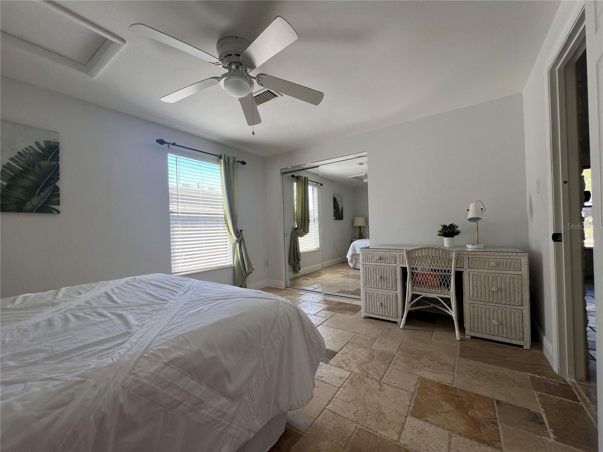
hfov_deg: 106.2
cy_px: 226
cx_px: 302
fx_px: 226
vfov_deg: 89.9
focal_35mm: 13
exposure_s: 1/144
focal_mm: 1.57
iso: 32
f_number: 1.8
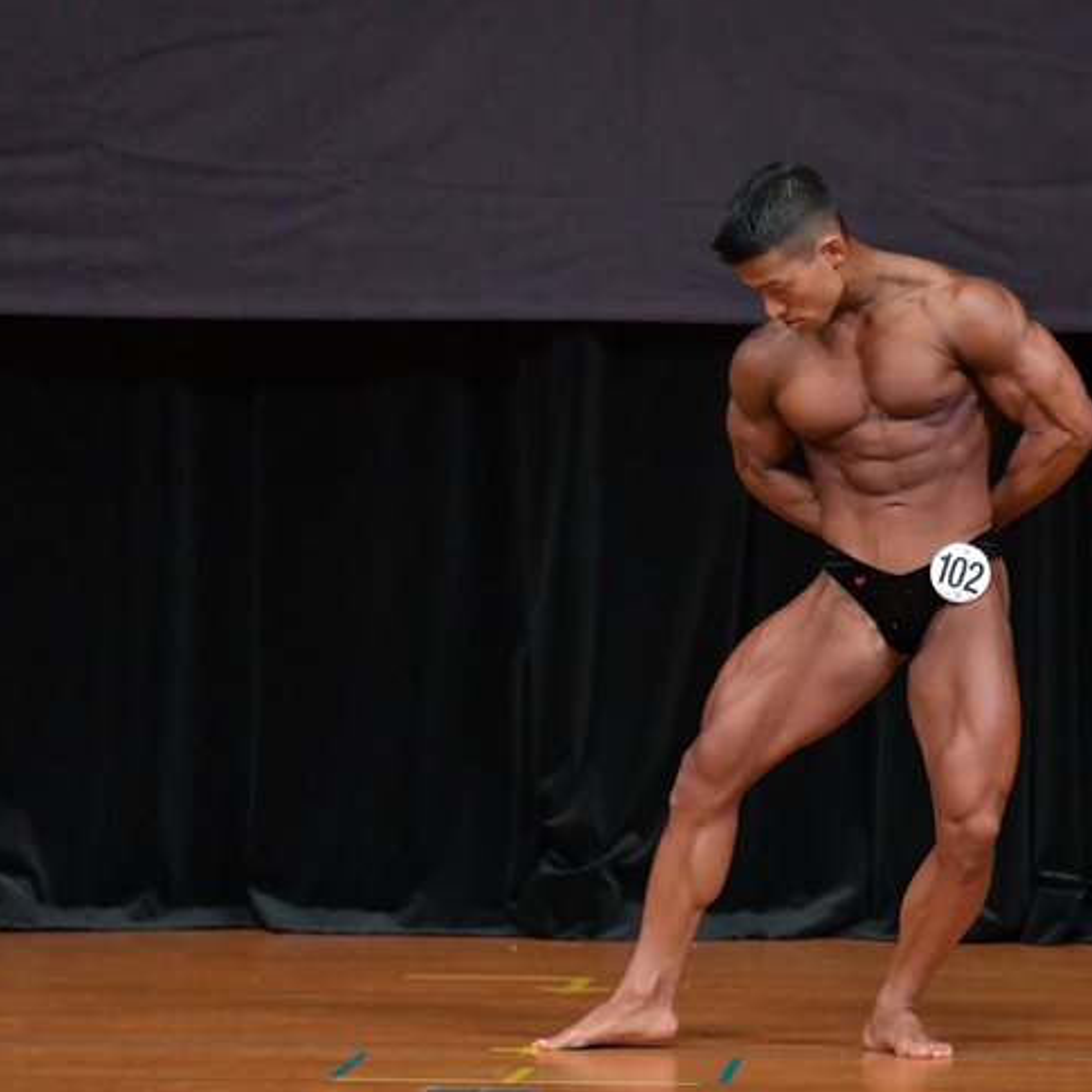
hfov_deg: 4.3
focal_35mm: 406
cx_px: 812
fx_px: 14490
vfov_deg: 4.3
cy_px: 562
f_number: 5.6
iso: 4000
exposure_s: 1/400
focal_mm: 200
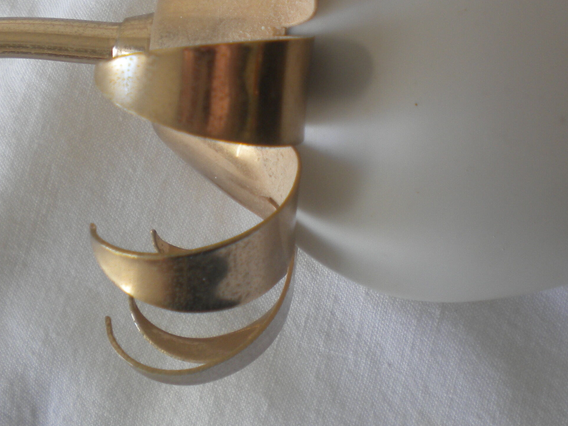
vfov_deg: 21.8
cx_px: 321
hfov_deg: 29.4
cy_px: 43
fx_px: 1083
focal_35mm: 66
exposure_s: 1/66.3
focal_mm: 6.3
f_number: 3.1
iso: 80
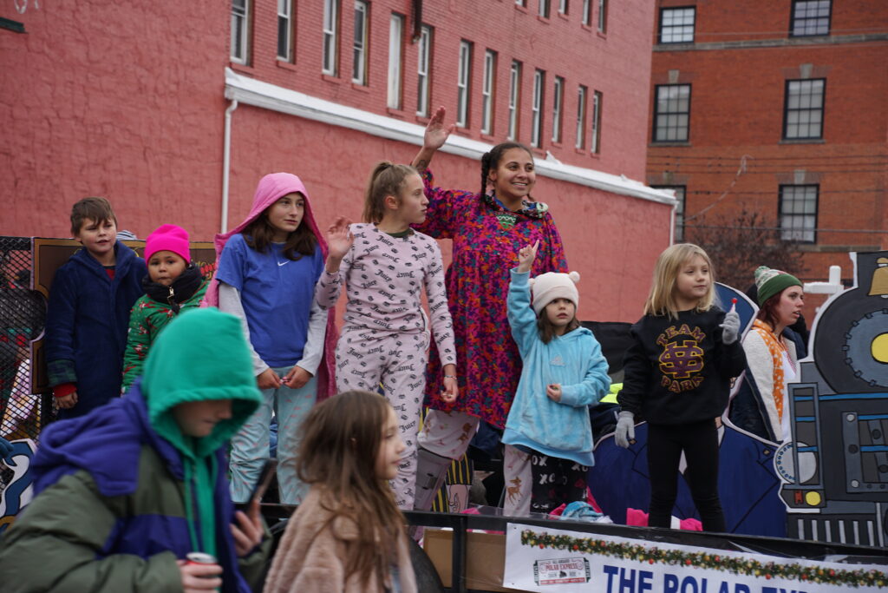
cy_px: 296
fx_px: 1850
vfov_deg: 18.2
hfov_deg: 27.0
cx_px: 444
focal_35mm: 75
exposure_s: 1/100
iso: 100
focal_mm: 75
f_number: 5.6
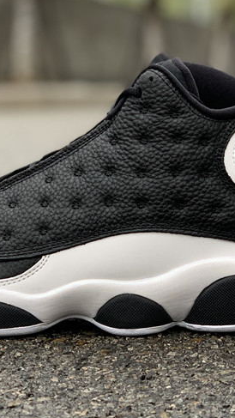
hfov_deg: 13.0
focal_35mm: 93
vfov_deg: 22.9
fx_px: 1030
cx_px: 74
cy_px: 185
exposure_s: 1/122
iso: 64
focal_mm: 6
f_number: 2.4
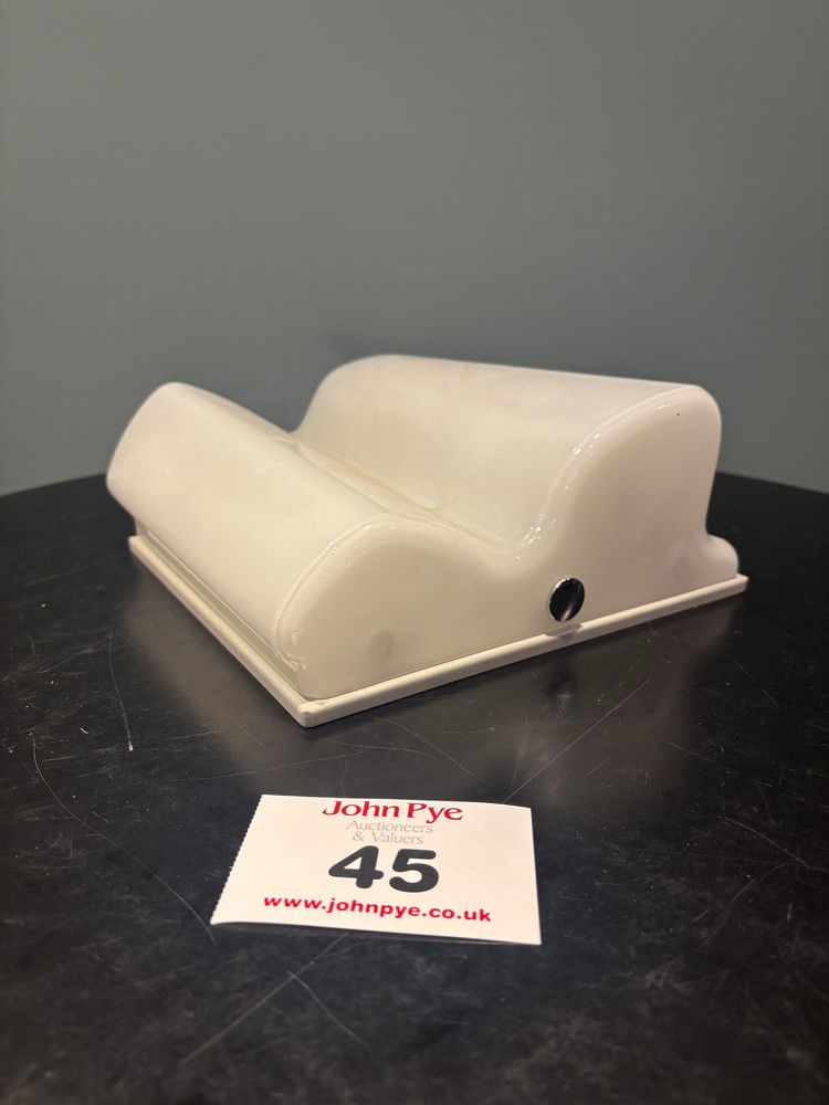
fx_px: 830
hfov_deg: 53.1
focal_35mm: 26
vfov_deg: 67.3
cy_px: 552
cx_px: 414
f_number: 1.6
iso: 100
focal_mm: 5.96
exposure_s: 1/100
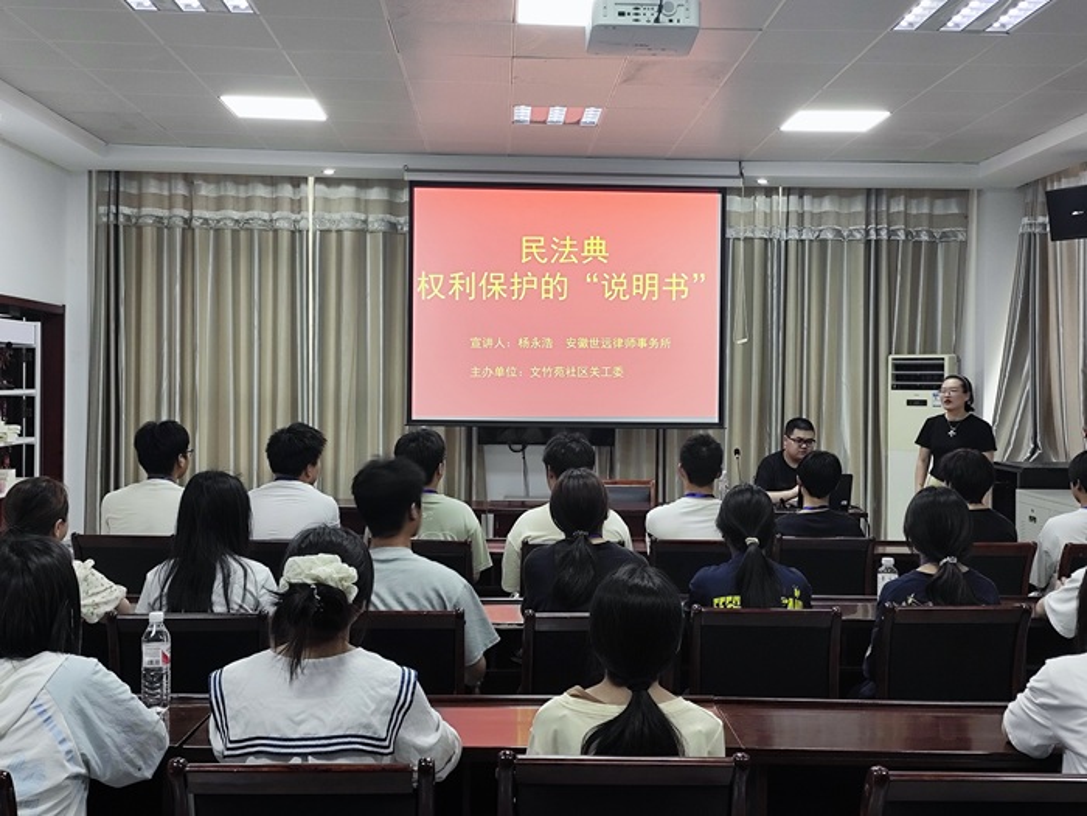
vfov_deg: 54.9
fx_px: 785
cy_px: 408
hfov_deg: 69.4
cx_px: 544
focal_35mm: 25
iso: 122
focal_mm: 4.71
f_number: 1.79
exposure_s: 1/50
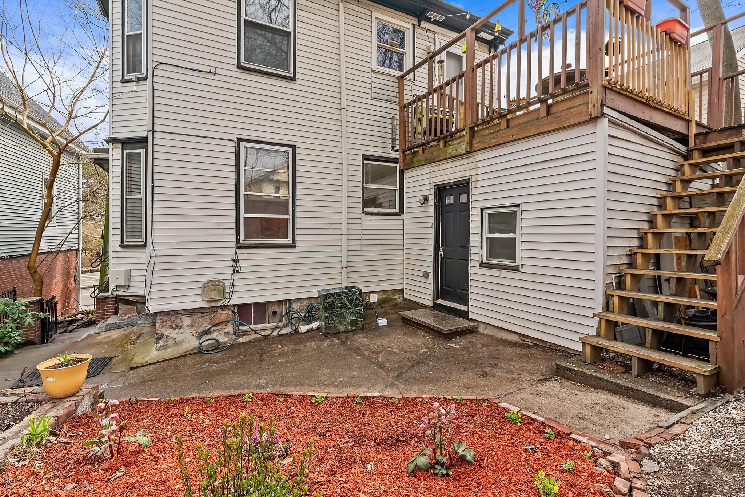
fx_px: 331
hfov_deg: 96.7
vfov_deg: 73.8
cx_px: 372
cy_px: 248
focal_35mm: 16
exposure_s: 1/20
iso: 125
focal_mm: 16
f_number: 8
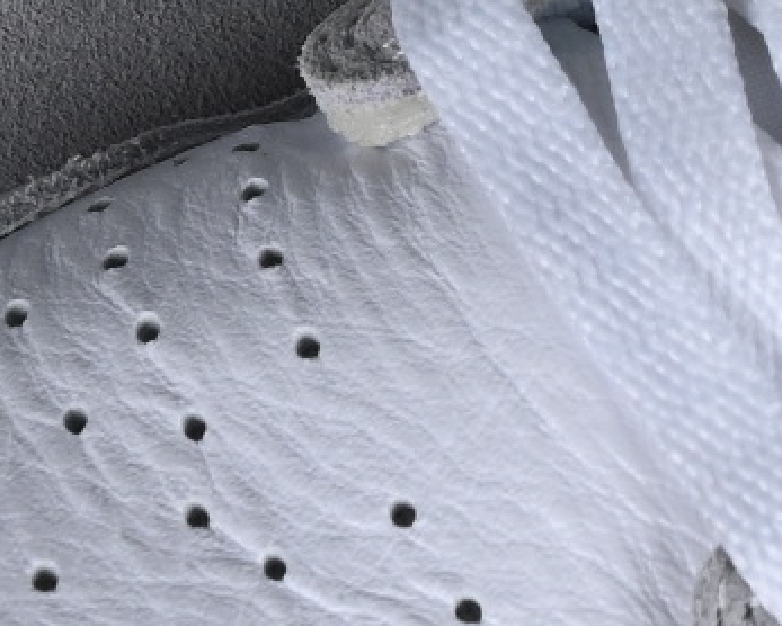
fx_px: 13061
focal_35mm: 564
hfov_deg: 3.4
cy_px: -92
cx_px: 1111
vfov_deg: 2.7
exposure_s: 1/200
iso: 160
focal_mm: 50
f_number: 7.1
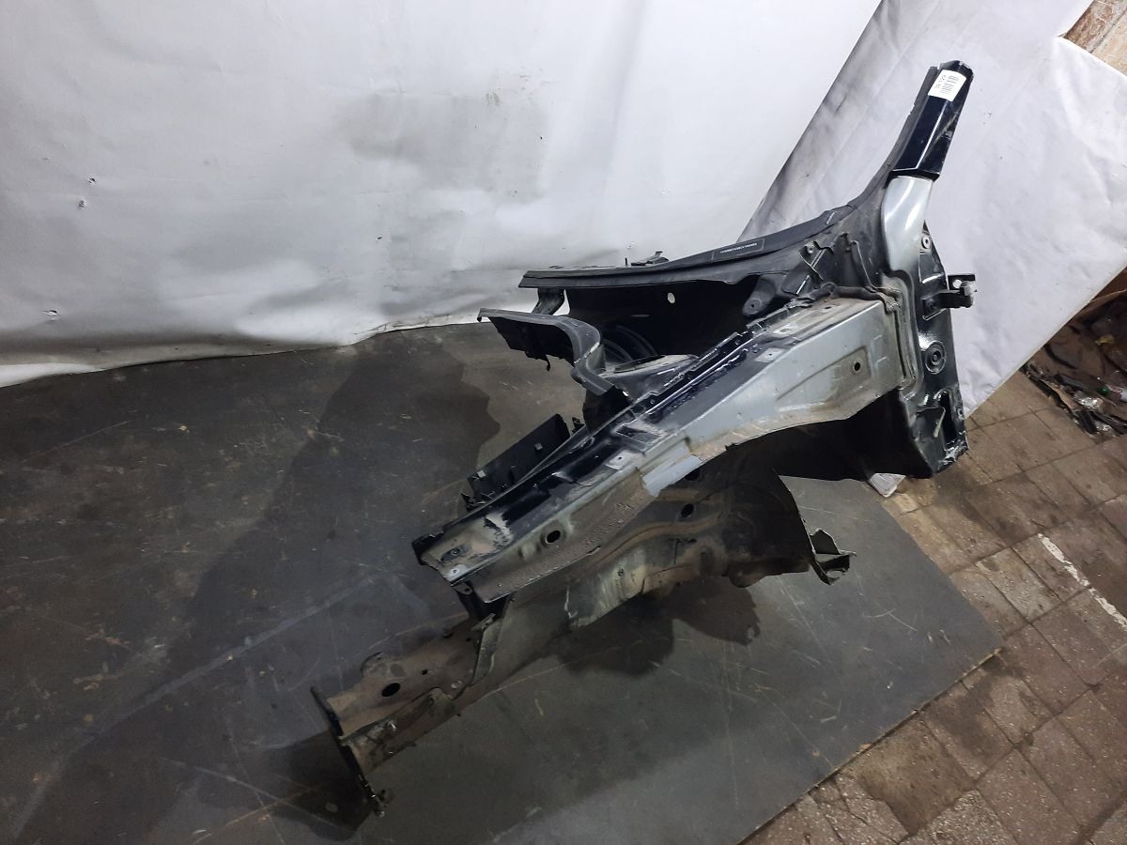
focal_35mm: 25
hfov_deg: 69.4
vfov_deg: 54.9
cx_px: 564
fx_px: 814
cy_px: 422
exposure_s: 1/50
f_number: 2
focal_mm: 4.6
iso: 250
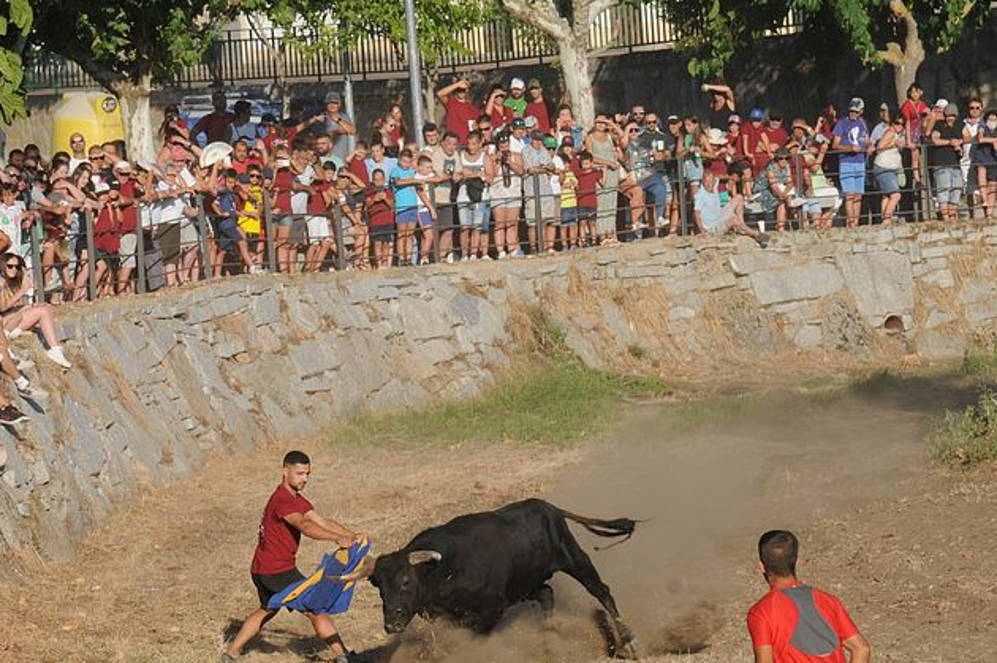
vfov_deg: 5.6
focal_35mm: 243
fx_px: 6724
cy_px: 444
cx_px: 443
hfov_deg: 8.5
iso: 250
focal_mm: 120
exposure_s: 1/320
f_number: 10
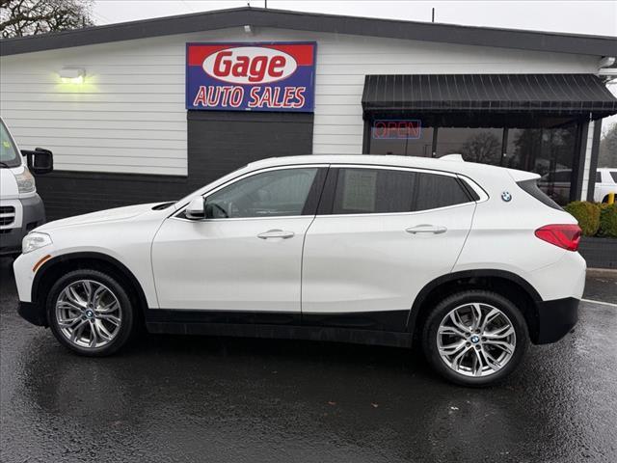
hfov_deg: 71.6
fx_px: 428
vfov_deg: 56.8
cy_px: 232
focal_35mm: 24
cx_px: 308
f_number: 1.78
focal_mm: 6.76
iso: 64
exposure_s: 1/246
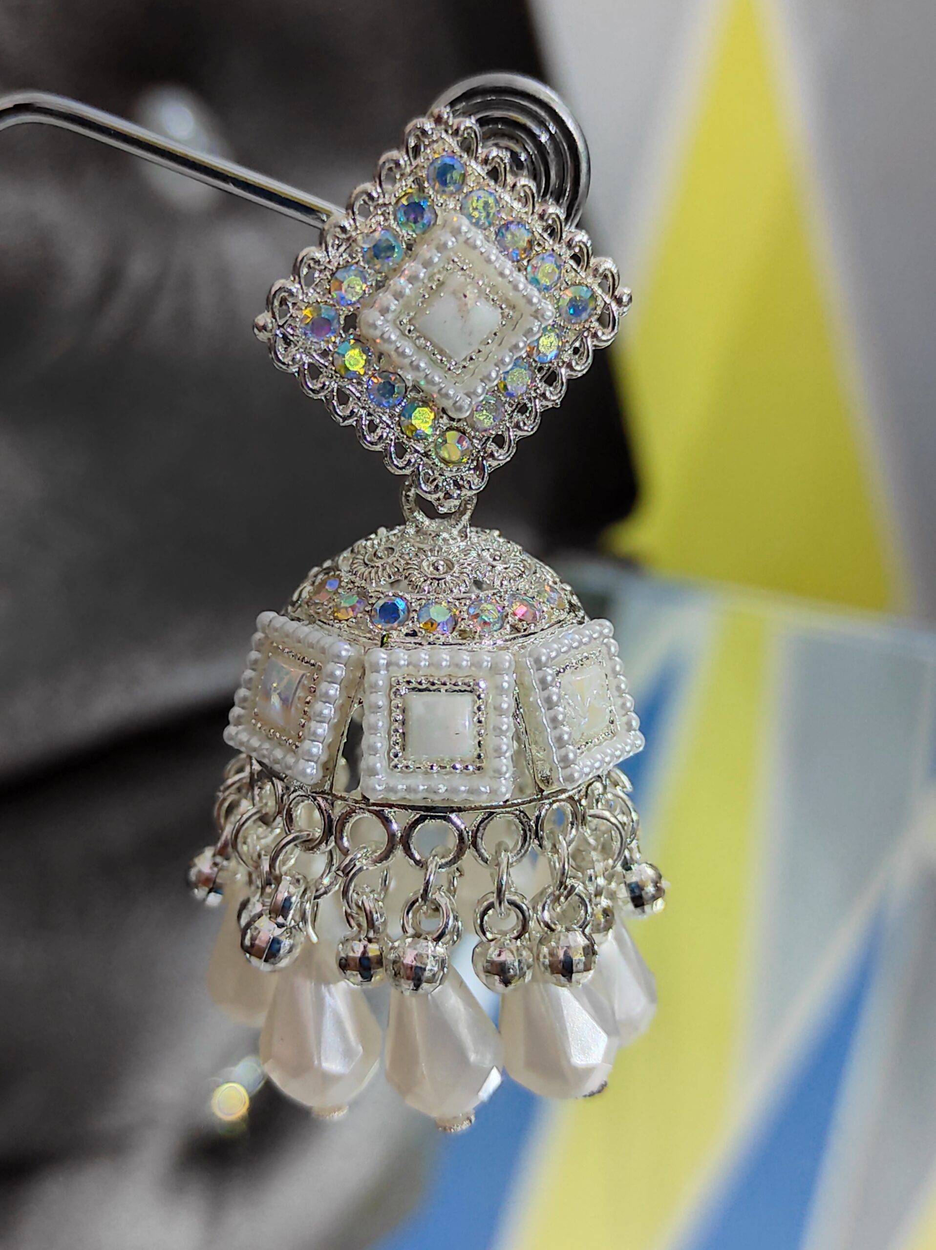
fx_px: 903
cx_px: 468
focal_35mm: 25
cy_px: 625
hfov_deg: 54.8
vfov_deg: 69.4
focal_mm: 5.43
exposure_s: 1/20
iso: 843
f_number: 1.89
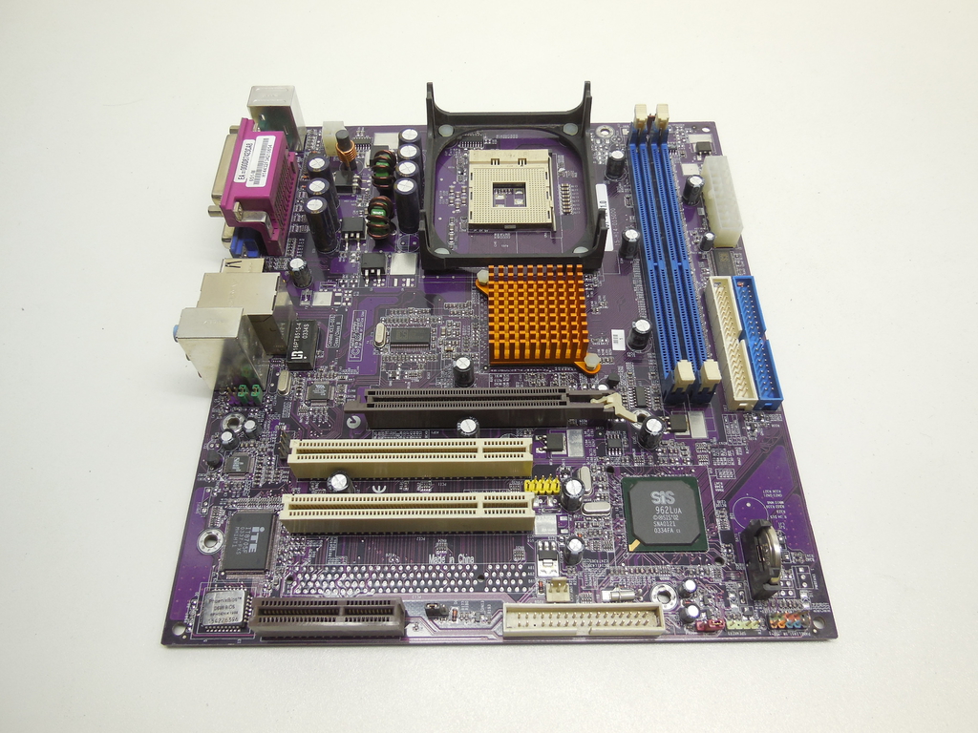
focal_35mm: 25
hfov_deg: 69.4
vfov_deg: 54.9
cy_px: 366
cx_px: 489
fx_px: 706
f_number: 3.1
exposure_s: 1/125
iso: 125
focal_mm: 4.5
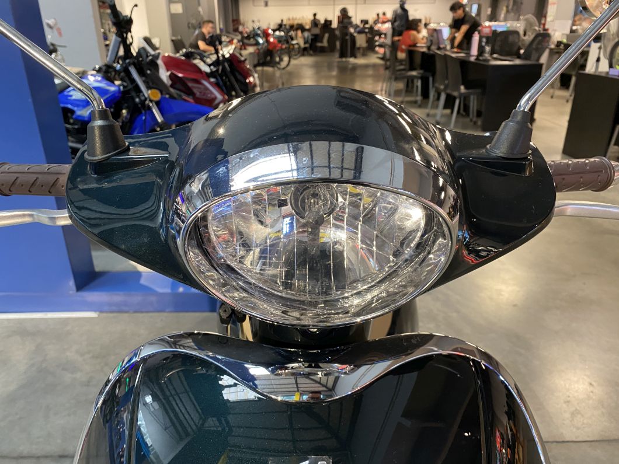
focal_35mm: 26
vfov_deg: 53.1
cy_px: 232
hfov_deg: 67.3
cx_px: 310
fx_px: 465
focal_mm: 4.25
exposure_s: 1/50
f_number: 1.8
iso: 250
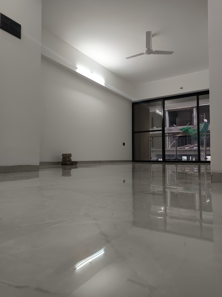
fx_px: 205
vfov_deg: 71.6
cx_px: 111
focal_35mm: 24
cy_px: 148
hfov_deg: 56.8
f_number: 1.7
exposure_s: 1/50
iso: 457
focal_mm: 5.31
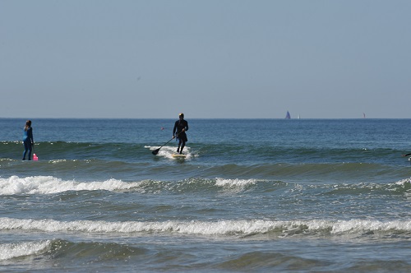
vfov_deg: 4.6
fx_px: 3421
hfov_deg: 6.9
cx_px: 206
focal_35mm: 300
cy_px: 136
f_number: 11
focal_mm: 300
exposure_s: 1/500
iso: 200
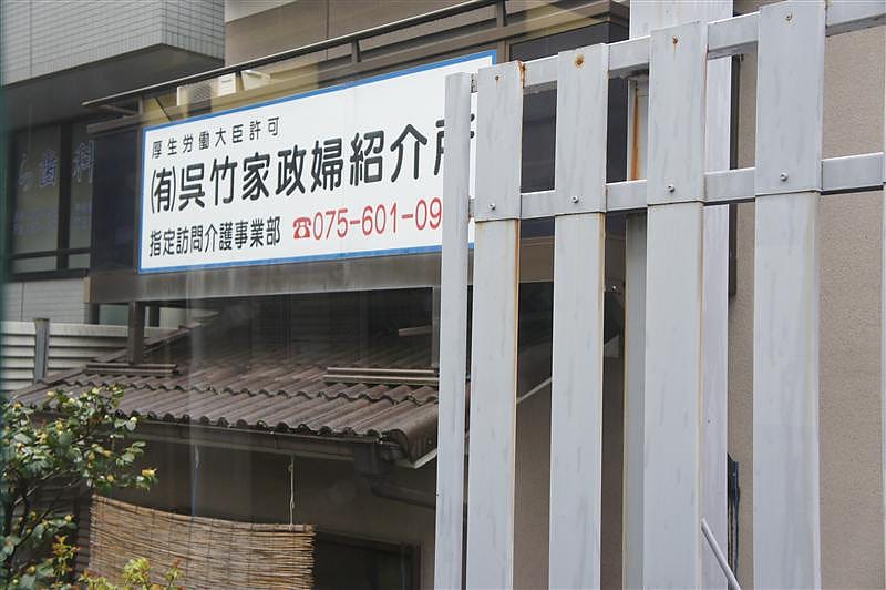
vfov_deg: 28.0
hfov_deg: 41.1
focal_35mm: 48
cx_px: 443
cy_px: 295
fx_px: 1180
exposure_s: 1/100
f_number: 5.6
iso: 200
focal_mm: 32
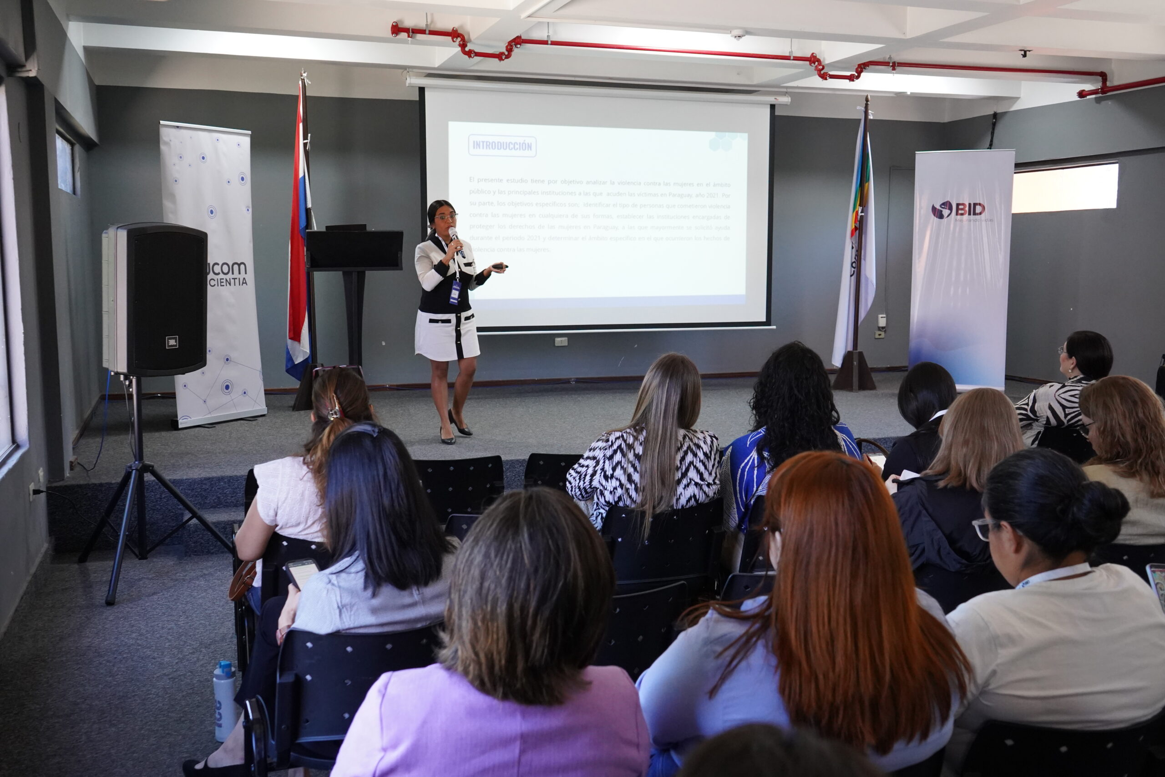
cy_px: 388
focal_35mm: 33
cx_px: 582
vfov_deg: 40.0
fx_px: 1068
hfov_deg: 57.2
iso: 5000
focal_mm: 33
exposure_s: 1/125
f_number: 5.6
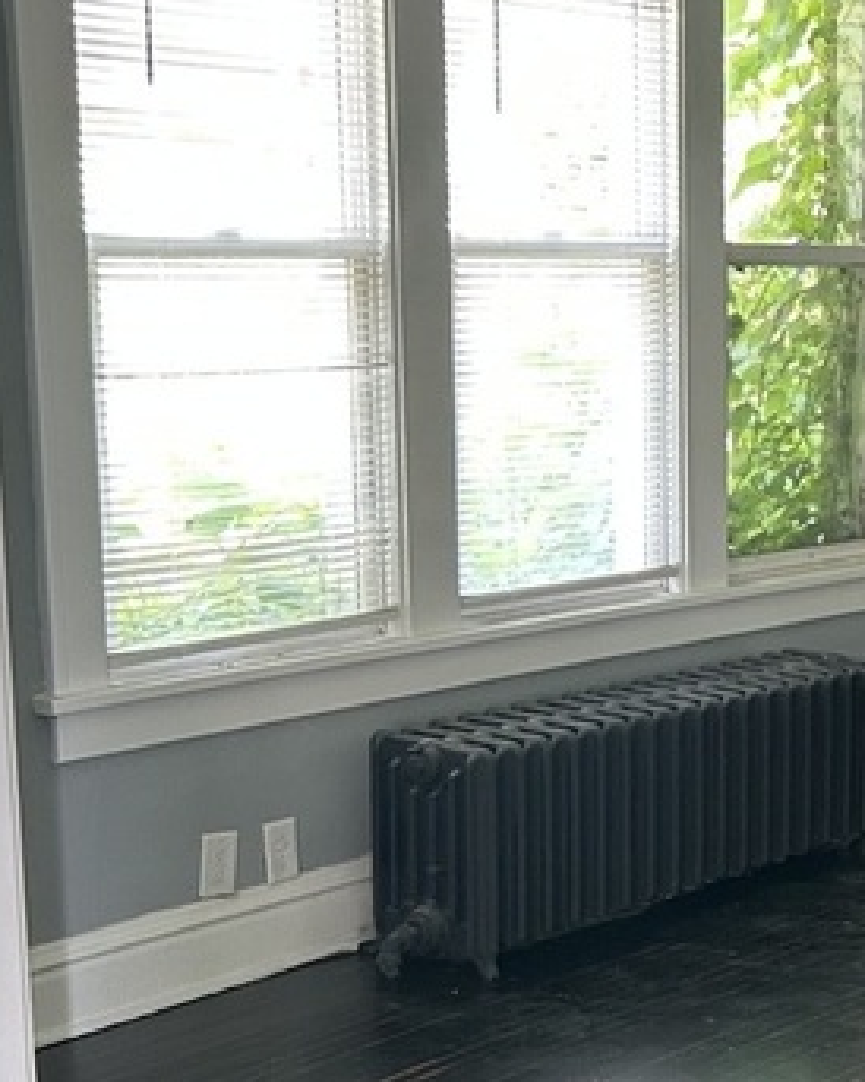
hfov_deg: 17.7
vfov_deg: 23.7
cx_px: 1184
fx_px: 2562
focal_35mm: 80
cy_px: 741
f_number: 1.5
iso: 125
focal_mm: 5.7
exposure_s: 1/68
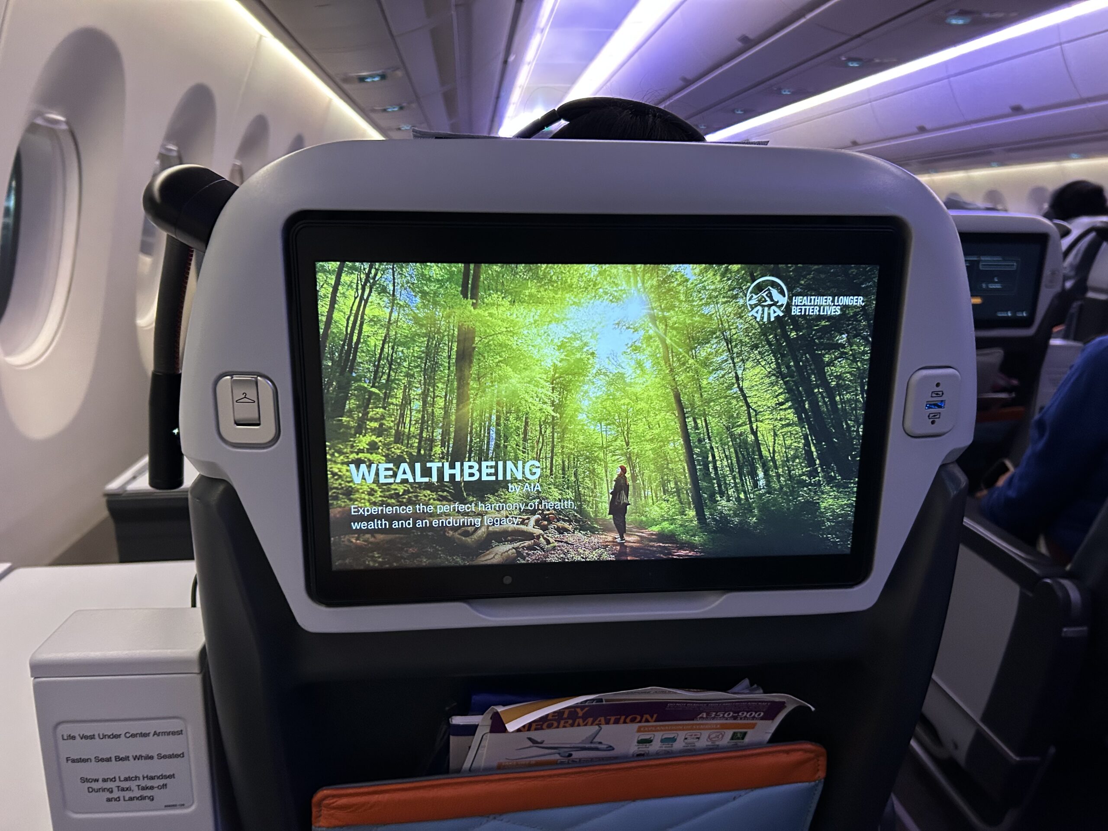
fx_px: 832
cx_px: 554
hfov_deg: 67.3
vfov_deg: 53.1
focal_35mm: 26
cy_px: 416
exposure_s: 1/60
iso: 320
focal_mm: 5.7
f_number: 1.5
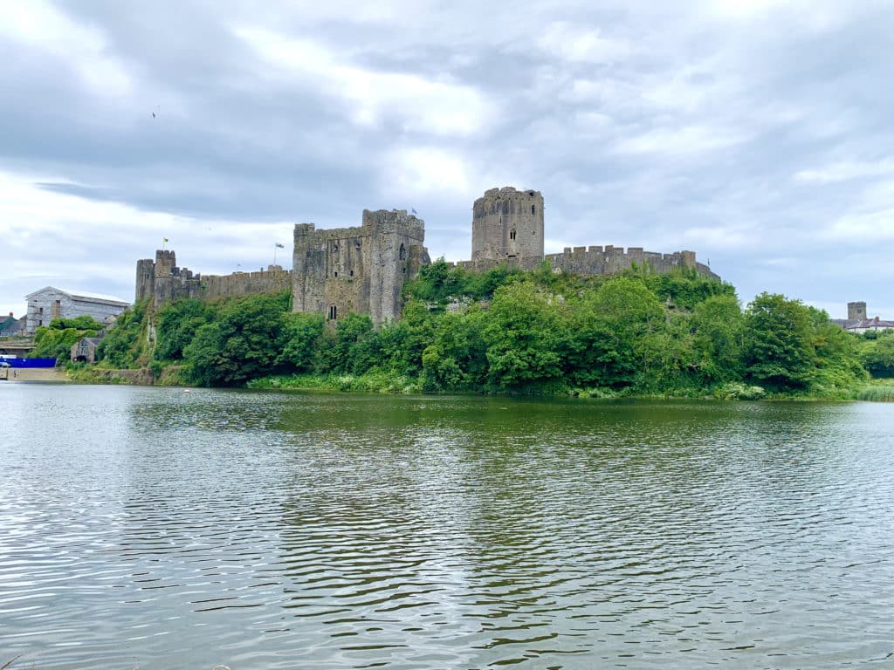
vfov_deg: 53.1
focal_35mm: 26
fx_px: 671
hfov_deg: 67.3
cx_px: 447
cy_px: 335
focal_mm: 4.25
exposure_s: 1/2208
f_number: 1.8
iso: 25
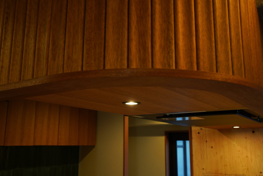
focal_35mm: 36
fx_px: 263
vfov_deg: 36.9
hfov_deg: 53.1
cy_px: 89
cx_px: 132
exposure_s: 1/40
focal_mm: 35
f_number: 7.1
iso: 1600
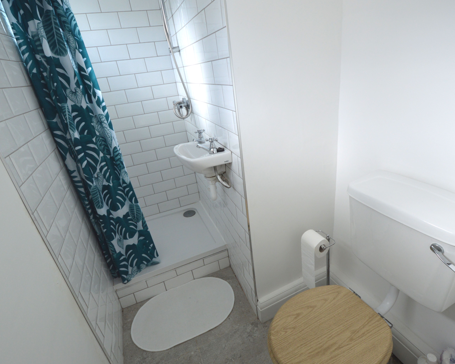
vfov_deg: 73.8
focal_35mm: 18
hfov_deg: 86.3
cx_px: 237
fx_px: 242
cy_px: 183
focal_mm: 10
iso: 400
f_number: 4.5
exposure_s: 1/80
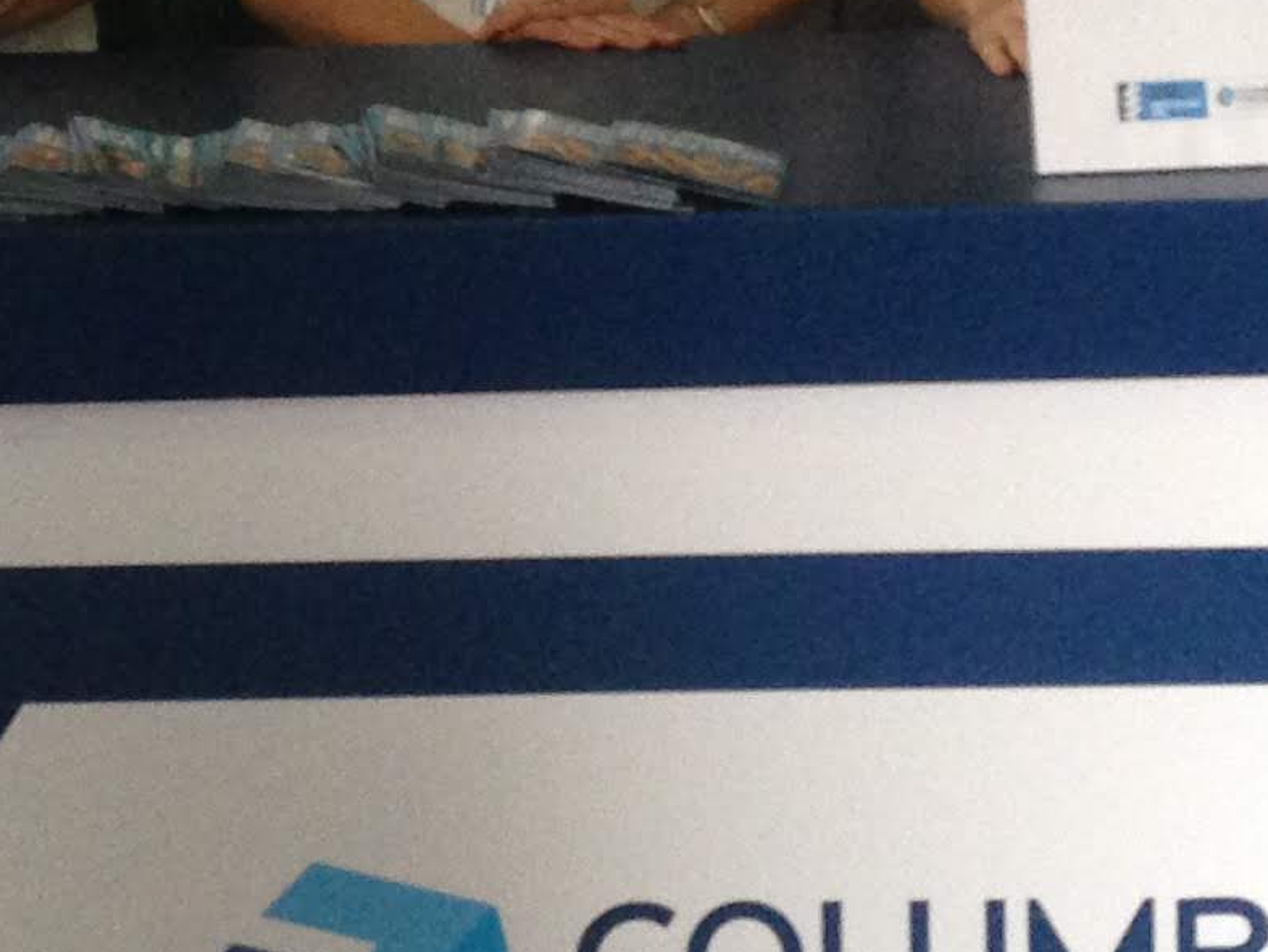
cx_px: 229
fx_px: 5020
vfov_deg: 10.6
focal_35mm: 137
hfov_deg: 14.3
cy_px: -240
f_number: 2.4
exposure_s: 1/20
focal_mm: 4.12
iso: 200
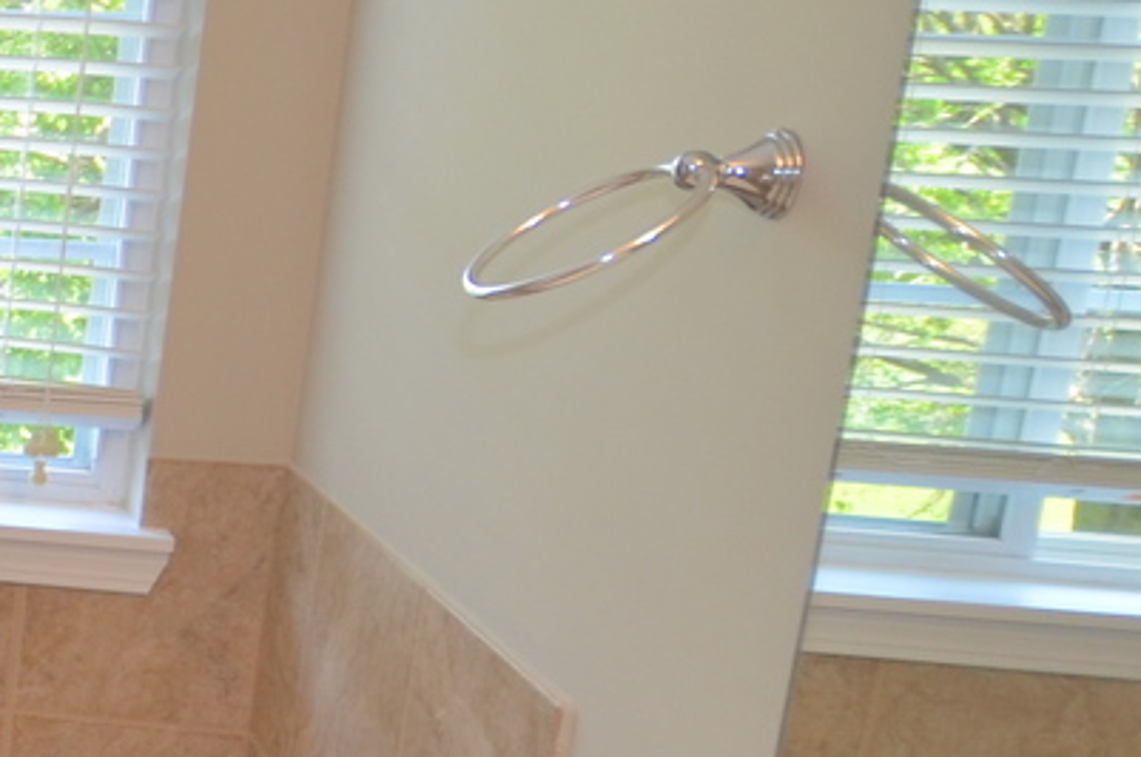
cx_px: -898
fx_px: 1930
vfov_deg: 22.2
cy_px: 364
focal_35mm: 61
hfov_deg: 21.6
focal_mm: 10
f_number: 4
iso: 360
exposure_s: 1/60
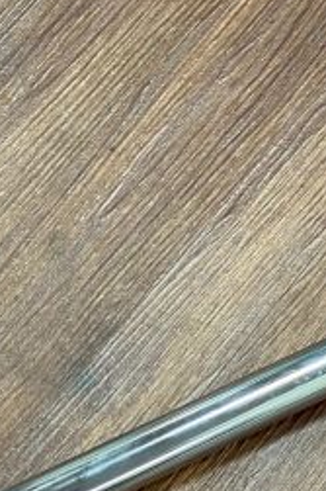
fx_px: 1714
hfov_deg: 10.9
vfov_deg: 16.1
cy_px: 407
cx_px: 176
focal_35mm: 126
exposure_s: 1/50
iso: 160
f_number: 2
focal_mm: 6
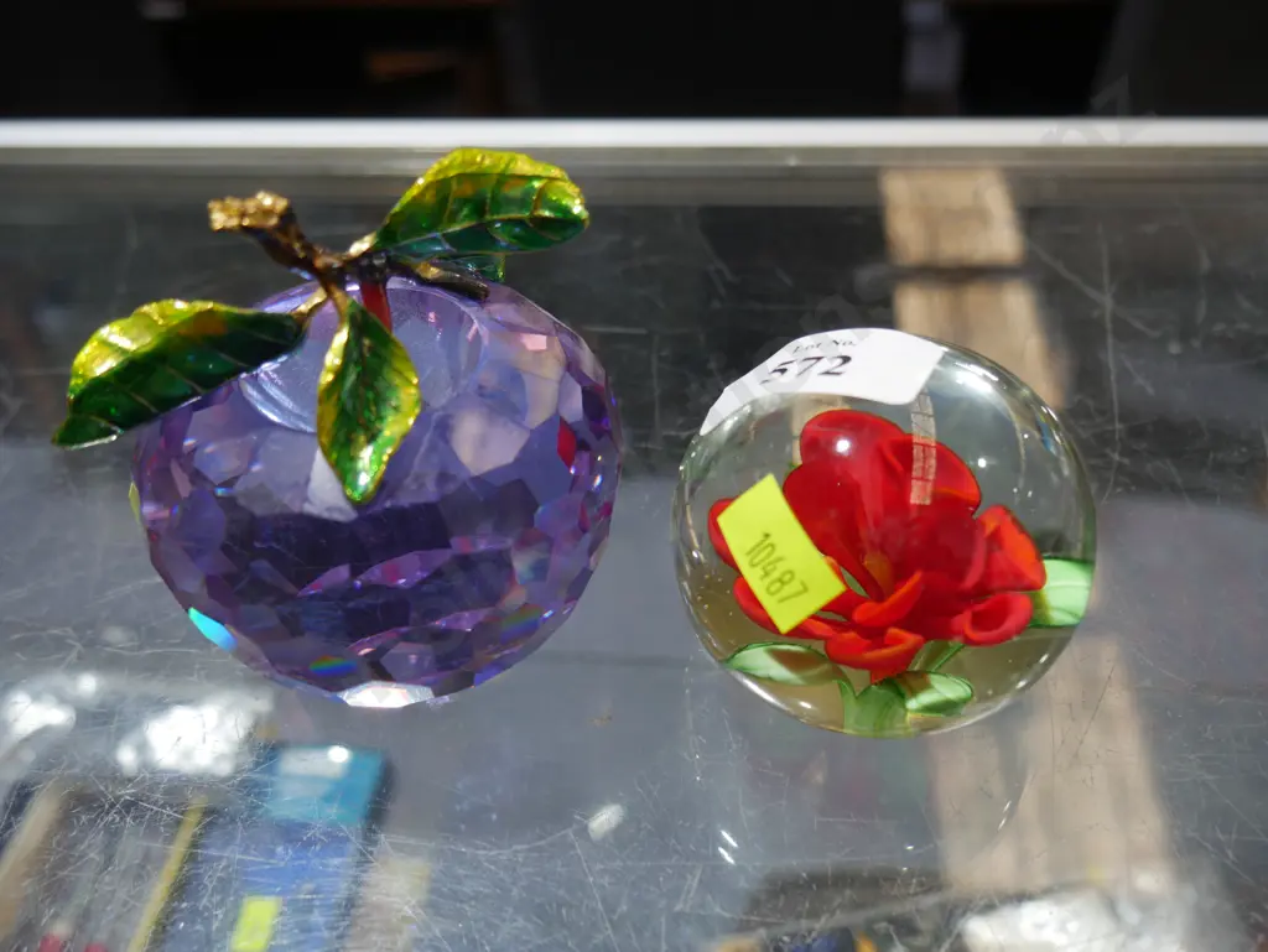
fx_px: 1099
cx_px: 634
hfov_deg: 59.9
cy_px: 476
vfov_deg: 46.8
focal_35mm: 30
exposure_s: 1/60
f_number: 3.6
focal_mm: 15
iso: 250
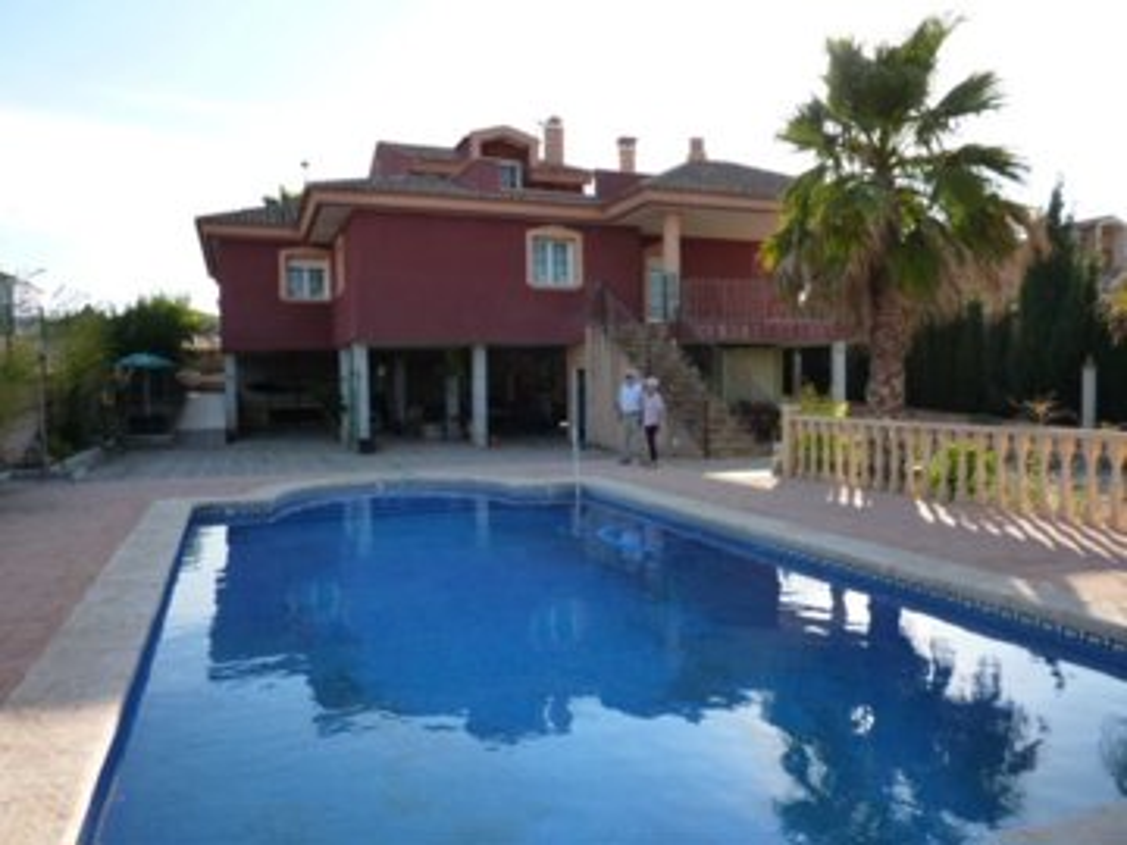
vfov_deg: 54.9
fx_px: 814
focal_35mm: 25
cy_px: 422
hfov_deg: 69.4
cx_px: 564
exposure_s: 1/320
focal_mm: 4.1
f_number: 4
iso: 125
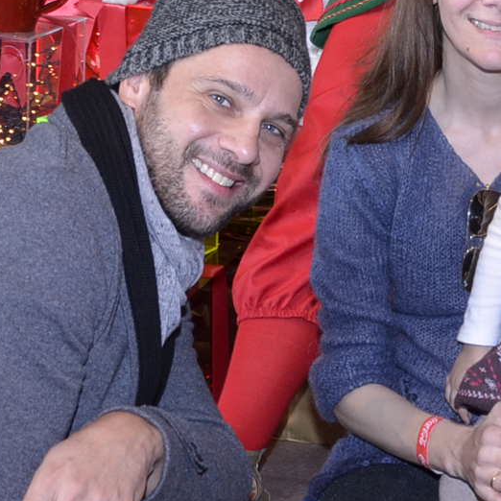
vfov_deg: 13.5
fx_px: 2063
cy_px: -89
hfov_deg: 13.3
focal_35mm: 126
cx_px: 693
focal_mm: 21
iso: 400
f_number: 5.6
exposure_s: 1/60
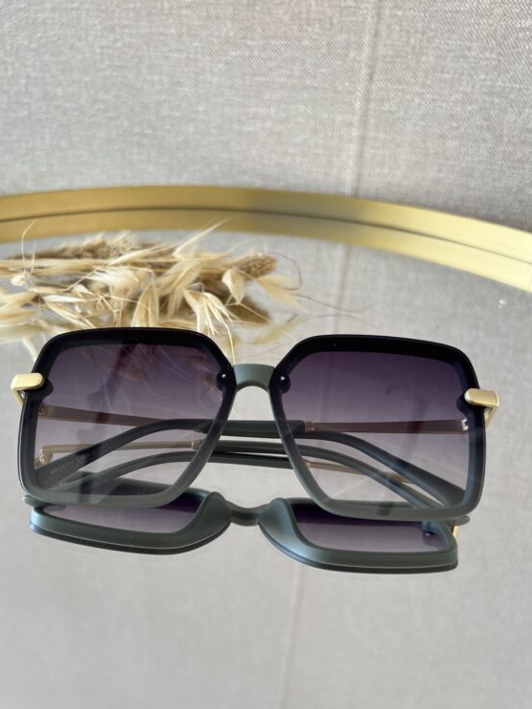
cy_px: 379
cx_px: 258
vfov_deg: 63.4
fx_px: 574
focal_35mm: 28
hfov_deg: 49.7
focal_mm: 5.7
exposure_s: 1/100
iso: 50
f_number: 1.5
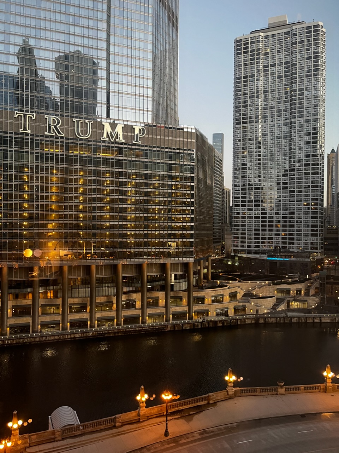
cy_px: 226
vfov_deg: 67.3
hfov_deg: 53.1
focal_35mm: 26
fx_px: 339
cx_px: 170
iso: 400
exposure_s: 1/60
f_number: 1.6
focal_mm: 5.1
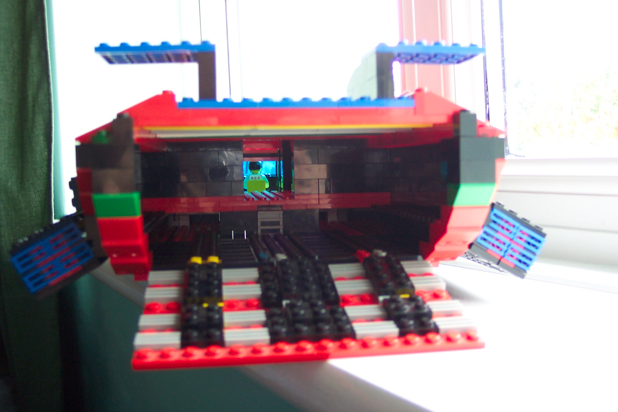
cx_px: 309
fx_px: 652
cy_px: 206
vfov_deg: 35.1
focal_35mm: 38
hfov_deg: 50.7
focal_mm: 8
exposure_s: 1/30
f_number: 2.8
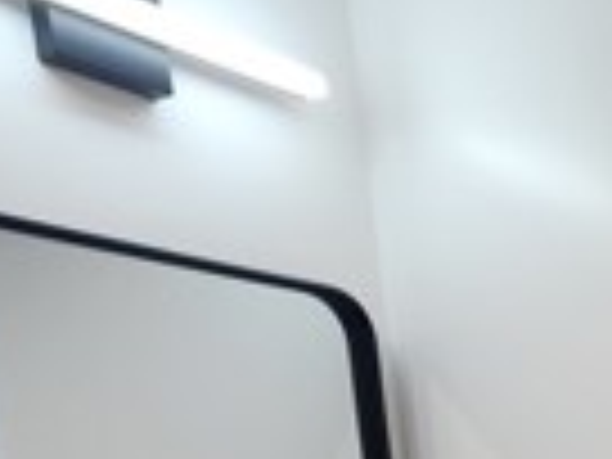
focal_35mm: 61
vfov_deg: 18.4
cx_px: 1026
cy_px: 846
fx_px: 1078
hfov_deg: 22.6
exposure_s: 1/60
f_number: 2.2
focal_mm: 2.2
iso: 50
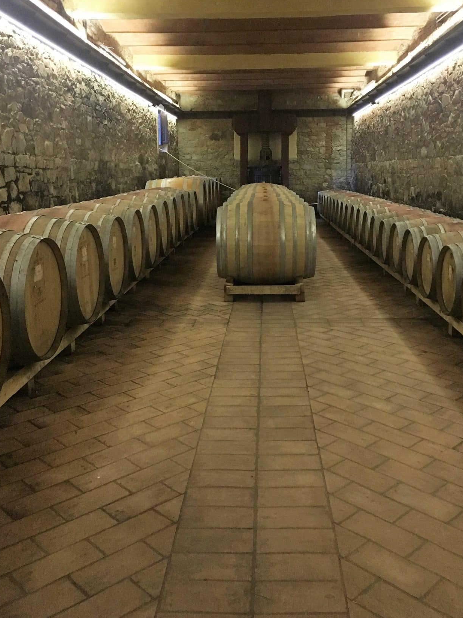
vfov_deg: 53.8
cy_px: 274
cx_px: 248
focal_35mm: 34
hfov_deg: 41.8
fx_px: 607
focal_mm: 4.15
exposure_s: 1/17
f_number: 2.2
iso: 320
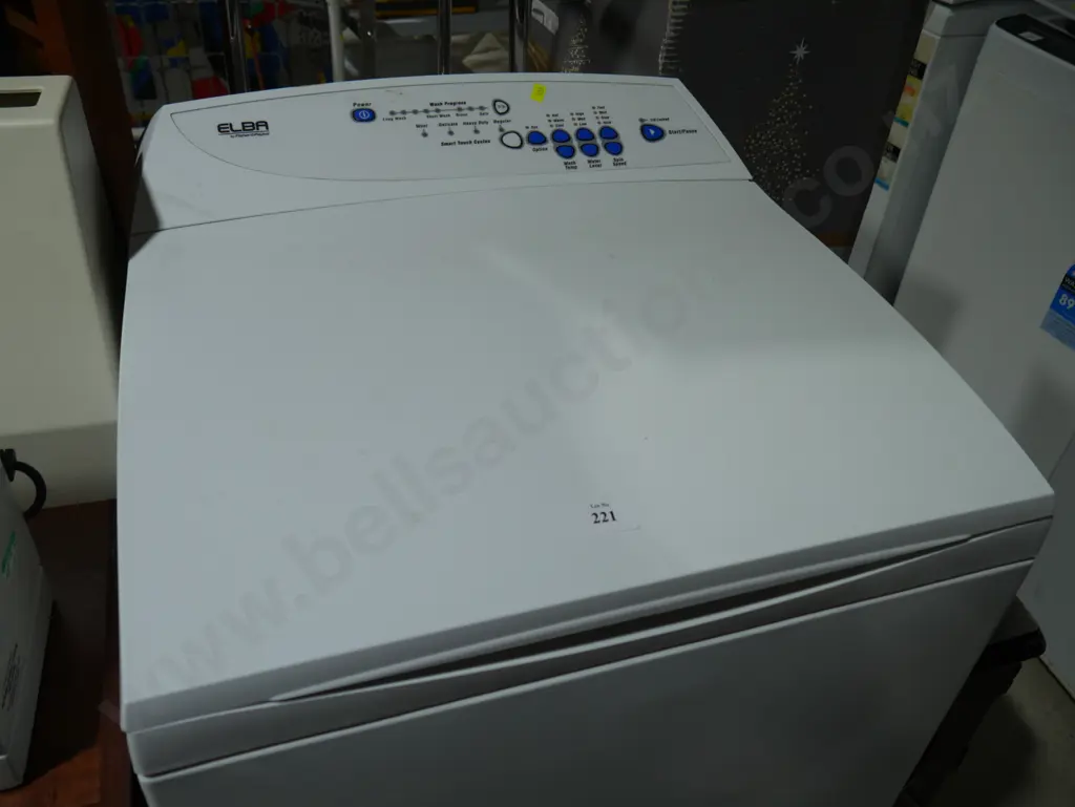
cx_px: 538
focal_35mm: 28
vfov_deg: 49.8
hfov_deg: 63.4
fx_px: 870
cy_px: 404
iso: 200
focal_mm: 14
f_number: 4.5
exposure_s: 1/160
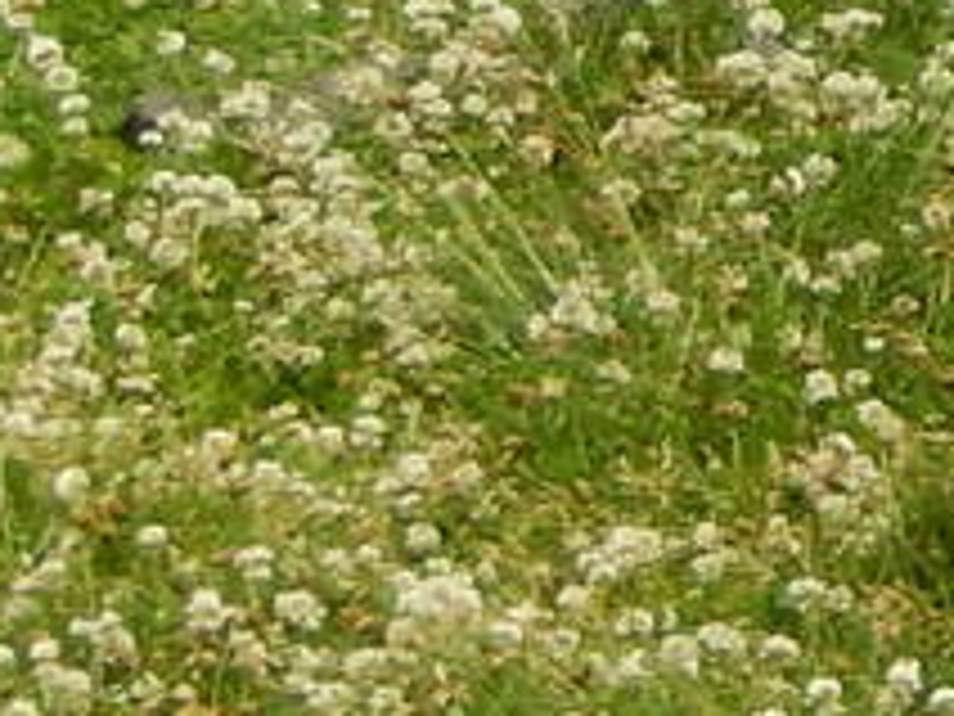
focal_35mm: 791
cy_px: -1000
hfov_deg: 2.5
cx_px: 3578
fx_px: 21800
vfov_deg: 1.9
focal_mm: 18.9
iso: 125
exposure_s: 1/250
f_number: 5.3
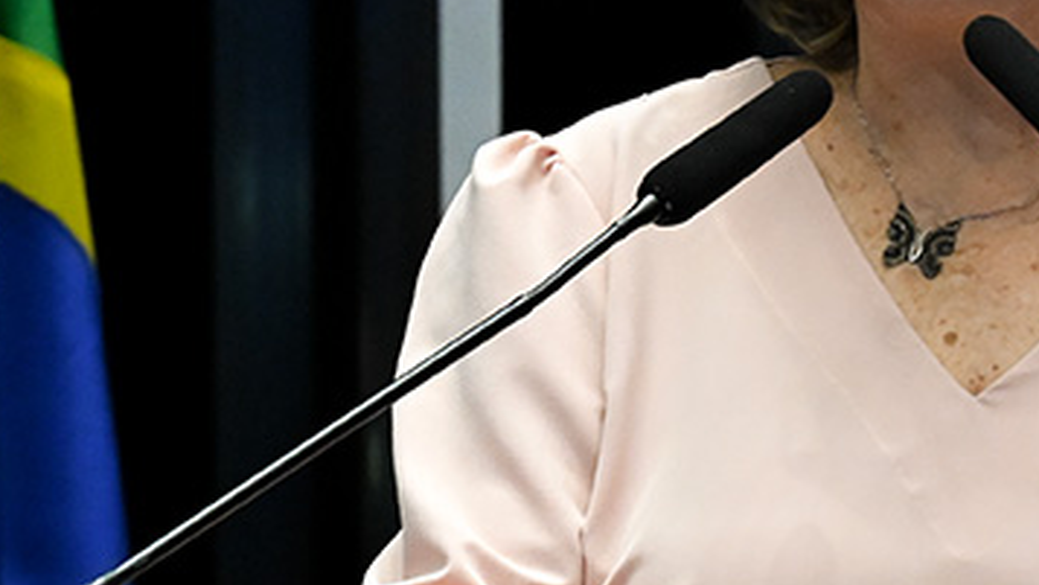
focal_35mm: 660
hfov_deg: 3.3
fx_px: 18187
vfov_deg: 1.8
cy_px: 169
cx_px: 815
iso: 4000
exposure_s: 1/125
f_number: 5
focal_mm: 175
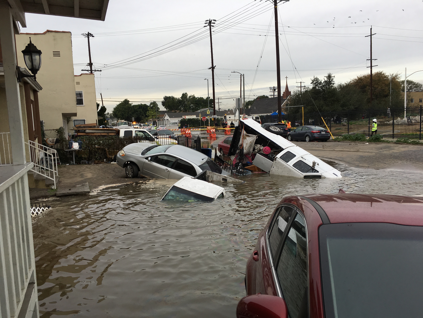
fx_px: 354
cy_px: 159
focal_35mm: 29
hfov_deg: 61.7
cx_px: 212
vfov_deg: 48.2
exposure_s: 1/884
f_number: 2.2
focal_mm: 4.15
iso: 25
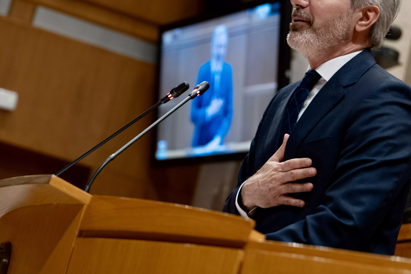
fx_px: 1358
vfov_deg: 11.5
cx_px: 246
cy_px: 105
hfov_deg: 17.2
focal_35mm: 119
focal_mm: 90
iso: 1600
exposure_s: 1/160
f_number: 4
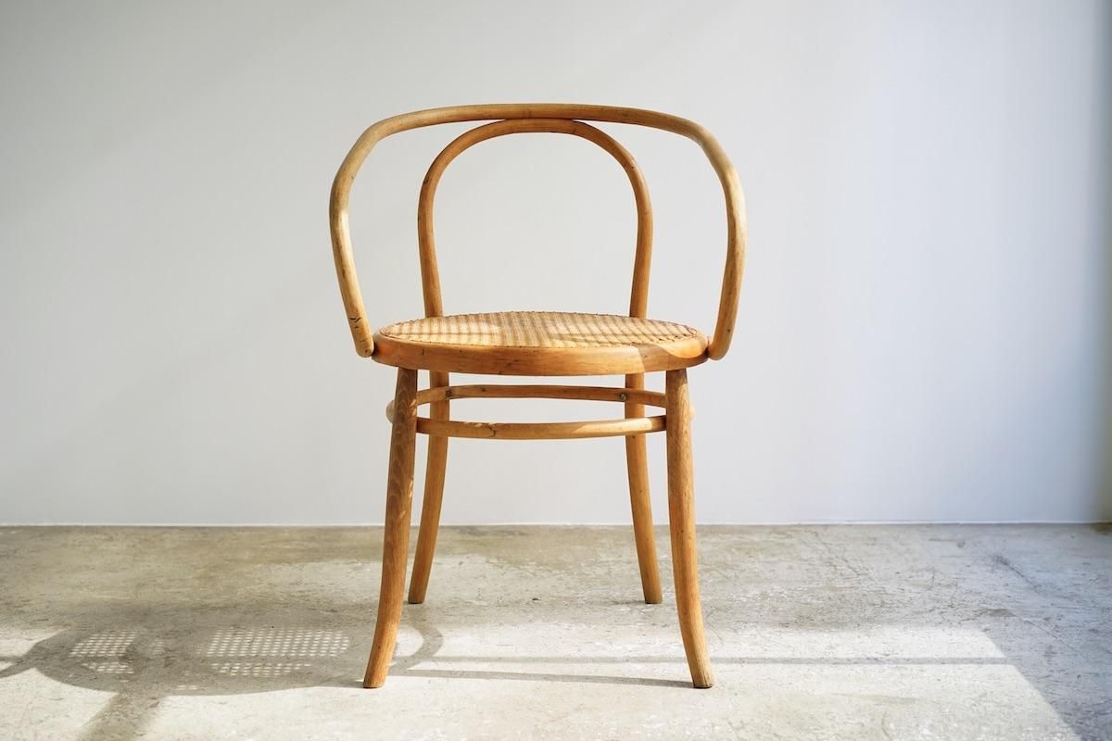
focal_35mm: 55
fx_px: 1699
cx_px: 556
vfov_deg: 24.6
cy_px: 370
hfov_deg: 36.2
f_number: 3.5
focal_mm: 55
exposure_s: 1/125
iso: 320
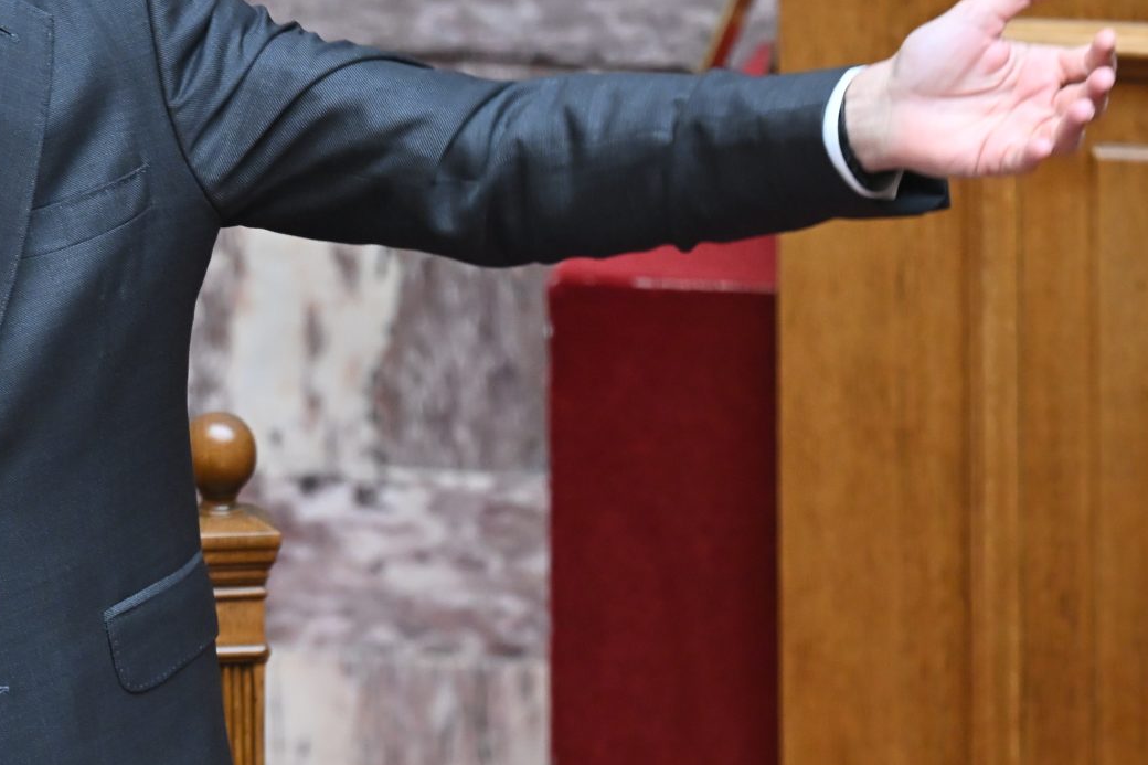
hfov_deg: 2.6
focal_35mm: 807
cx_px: 327
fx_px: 25729
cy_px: 239
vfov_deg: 1.7
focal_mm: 410
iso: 4500
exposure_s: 1/250
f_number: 6
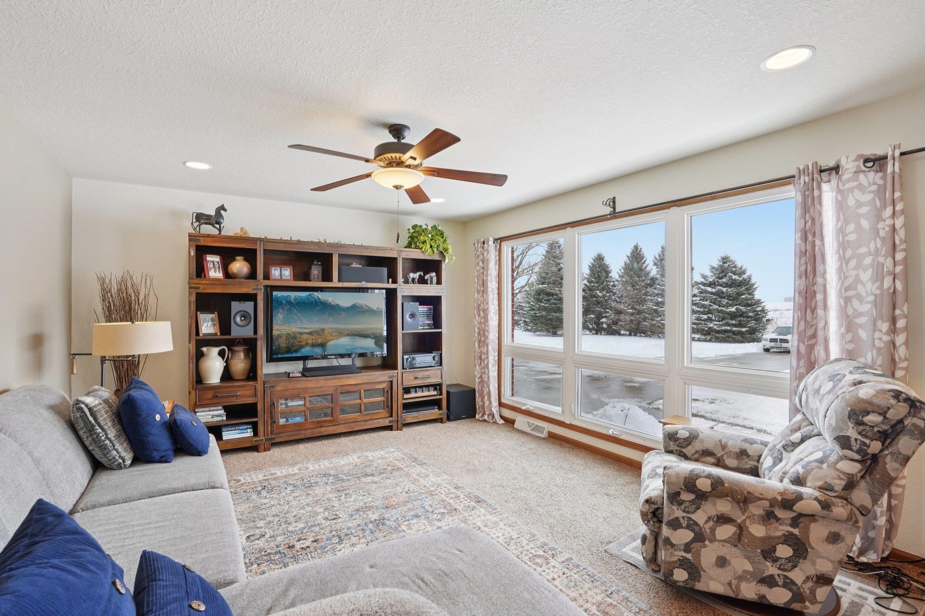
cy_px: 308
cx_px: 462
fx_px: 411
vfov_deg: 73.7
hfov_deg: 96.7
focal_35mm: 16
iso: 400
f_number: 8
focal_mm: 16
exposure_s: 1/60
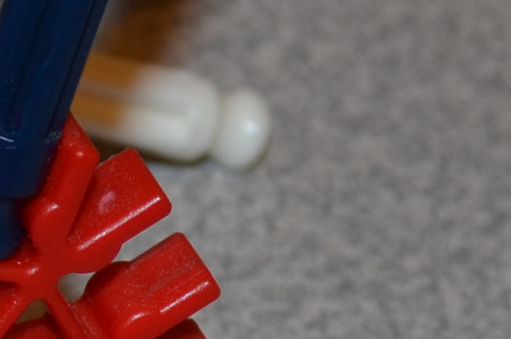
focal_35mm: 332
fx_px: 4704
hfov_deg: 6.2
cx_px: 47
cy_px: 72
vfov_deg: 4.1
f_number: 5.6
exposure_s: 1/30
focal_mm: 28
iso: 200
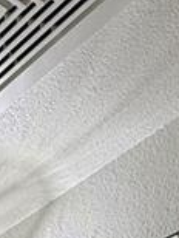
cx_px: -127
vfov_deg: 13.0
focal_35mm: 109
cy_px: 595
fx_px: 749
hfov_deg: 12.6
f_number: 2.2
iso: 80
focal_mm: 2.22
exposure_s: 1/120
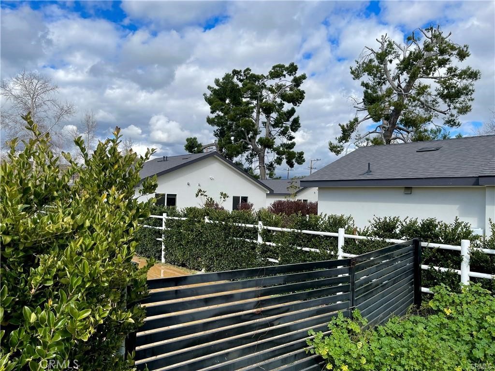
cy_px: 186
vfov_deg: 53.1
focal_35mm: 26
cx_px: 248
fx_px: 372
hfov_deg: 67.3
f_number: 1.6
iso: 32
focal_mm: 5.1
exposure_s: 1/3003
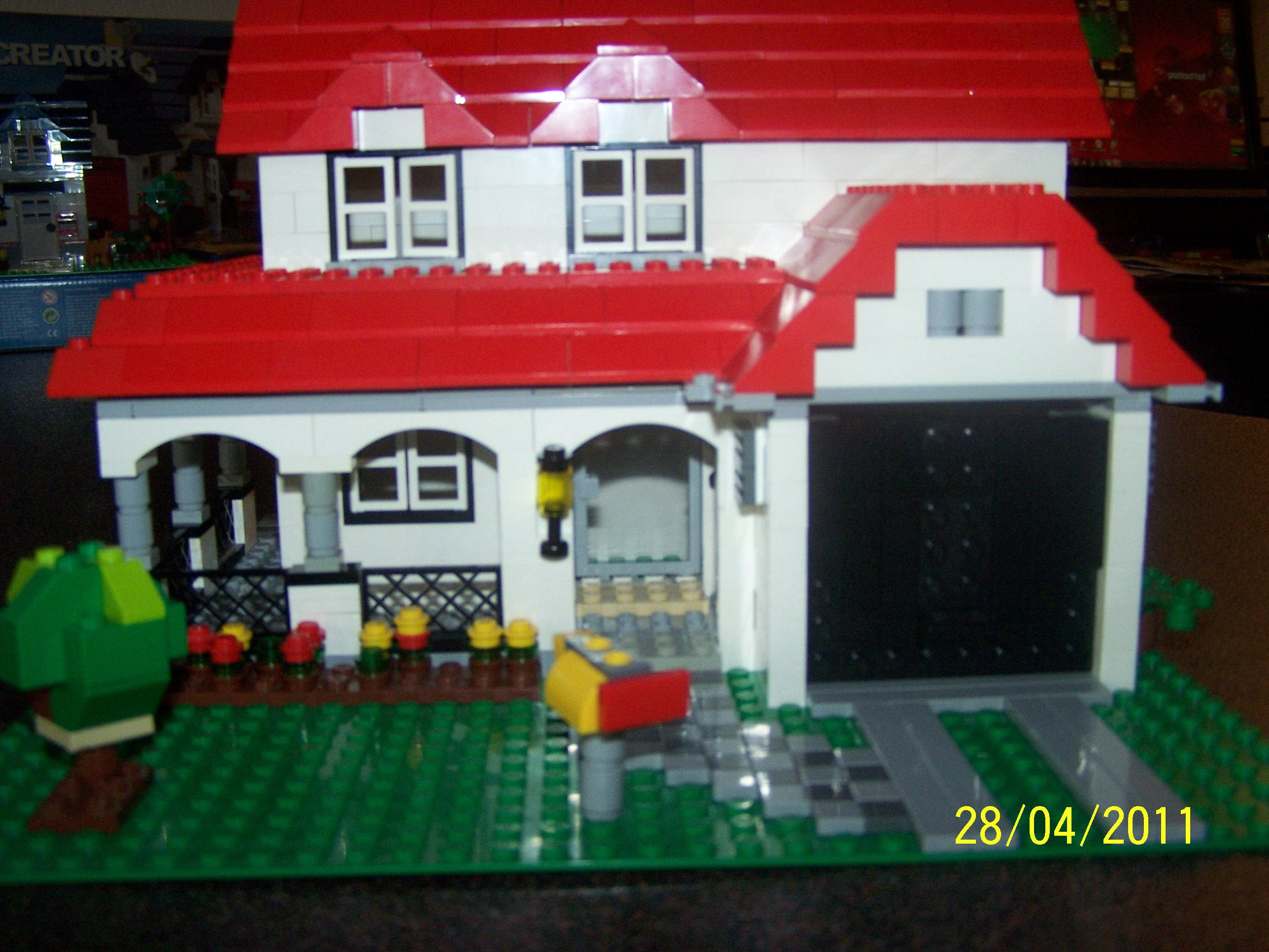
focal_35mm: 38
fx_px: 1393
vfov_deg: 37.7
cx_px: 634
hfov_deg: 49.0
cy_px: 476
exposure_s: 1/60
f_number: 2.8
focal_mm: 6.3
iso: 140
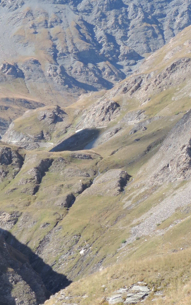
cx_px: -17
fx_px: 1533
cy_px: 136
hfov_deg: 7.1
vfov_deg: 11.4
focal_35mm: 184
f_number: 4
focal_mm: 15.1
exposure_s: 1/250
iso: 80
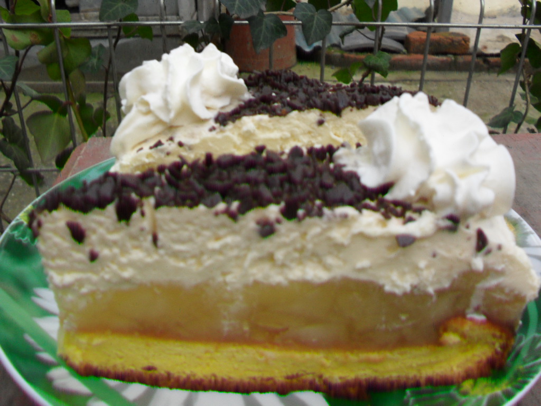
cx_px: 270
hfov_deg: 52.6
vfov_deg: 40.7
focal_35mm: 35
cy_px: 203
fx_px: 547
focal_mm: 6.3
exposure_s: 1/125
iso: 100
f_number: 3.2
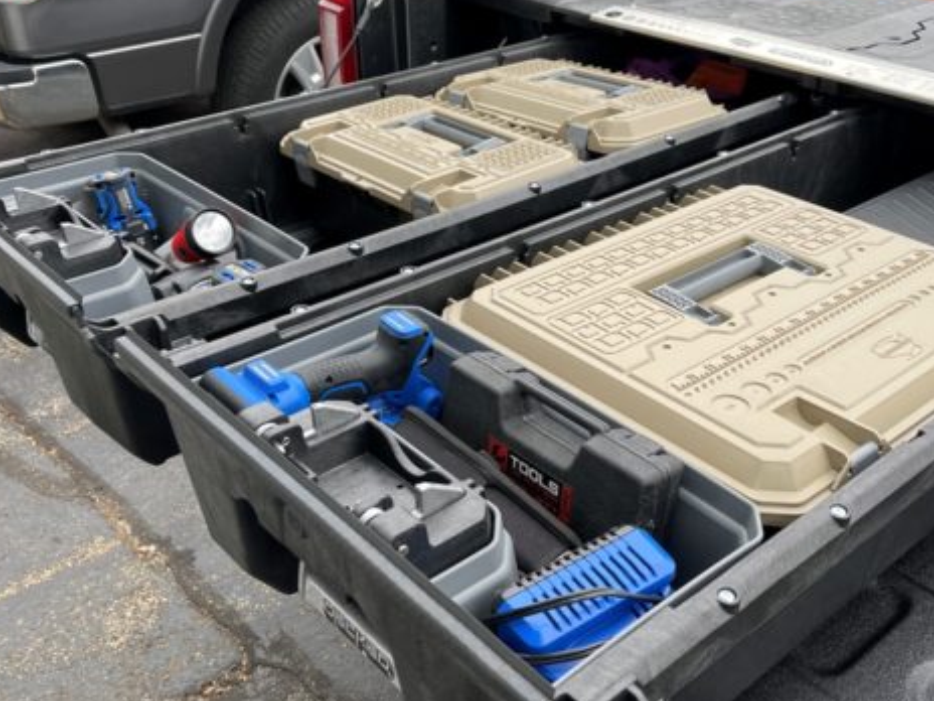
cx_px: 515
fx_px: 1052
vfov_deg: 36.8
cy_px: 336
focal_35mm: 39
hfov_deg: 47.8
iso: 32
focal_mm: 5.1
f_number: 1.6
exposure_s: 1/356
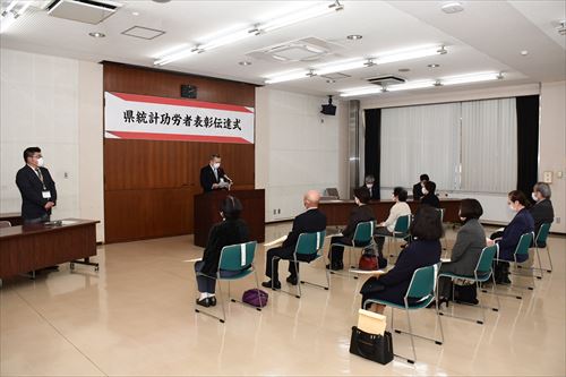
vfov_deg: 47.9
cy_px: 188
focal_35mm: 27
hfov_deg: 67.4
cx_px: 283
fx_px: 424
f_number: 5.6
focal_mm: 18
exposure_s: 1/250
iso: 1250
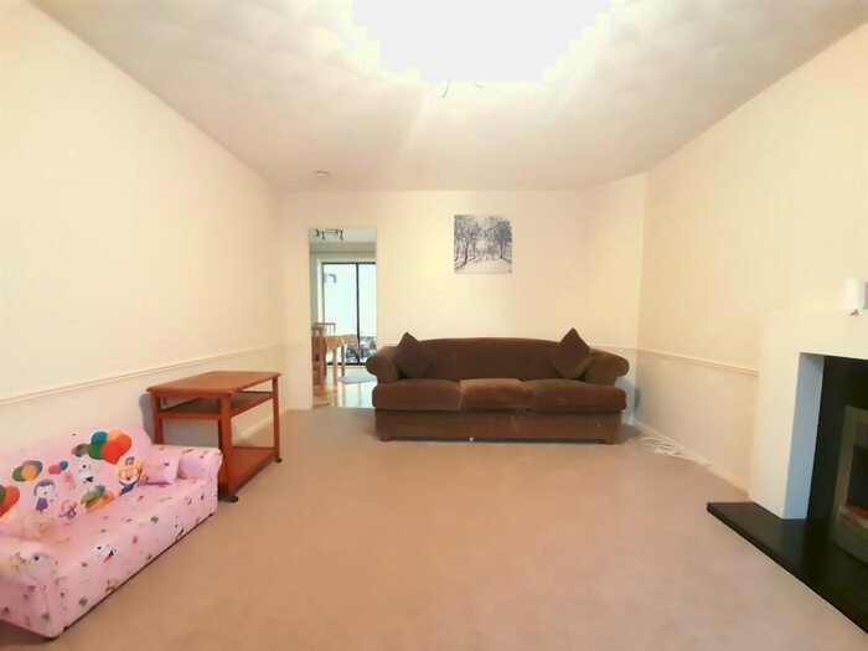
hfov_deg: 106.2
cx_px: 434
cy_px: 326
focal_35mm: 13
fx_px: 326
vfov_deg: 89.9
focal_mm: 1.42
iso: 800
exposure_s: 1/17
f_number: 2.2
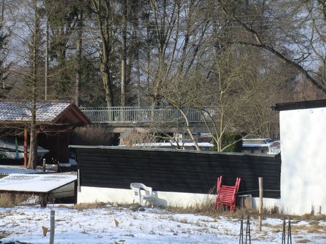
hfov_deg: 16.0
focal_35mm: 123
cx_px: 163
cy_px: 122
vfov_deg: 12.0
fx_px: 1158
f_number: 5.2
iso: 64
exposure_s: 1/320
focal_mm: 22
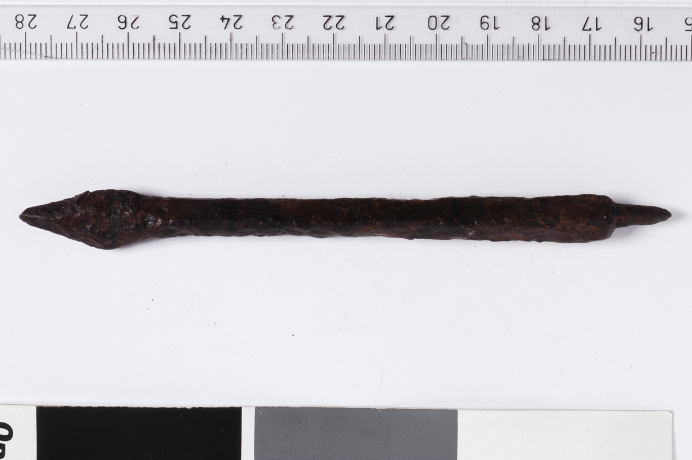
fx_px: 1584
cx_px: 346
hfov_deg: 24.6
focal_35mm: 82
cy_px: 230
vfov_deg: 16.5
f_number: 32
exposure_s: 1/100
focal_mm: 55
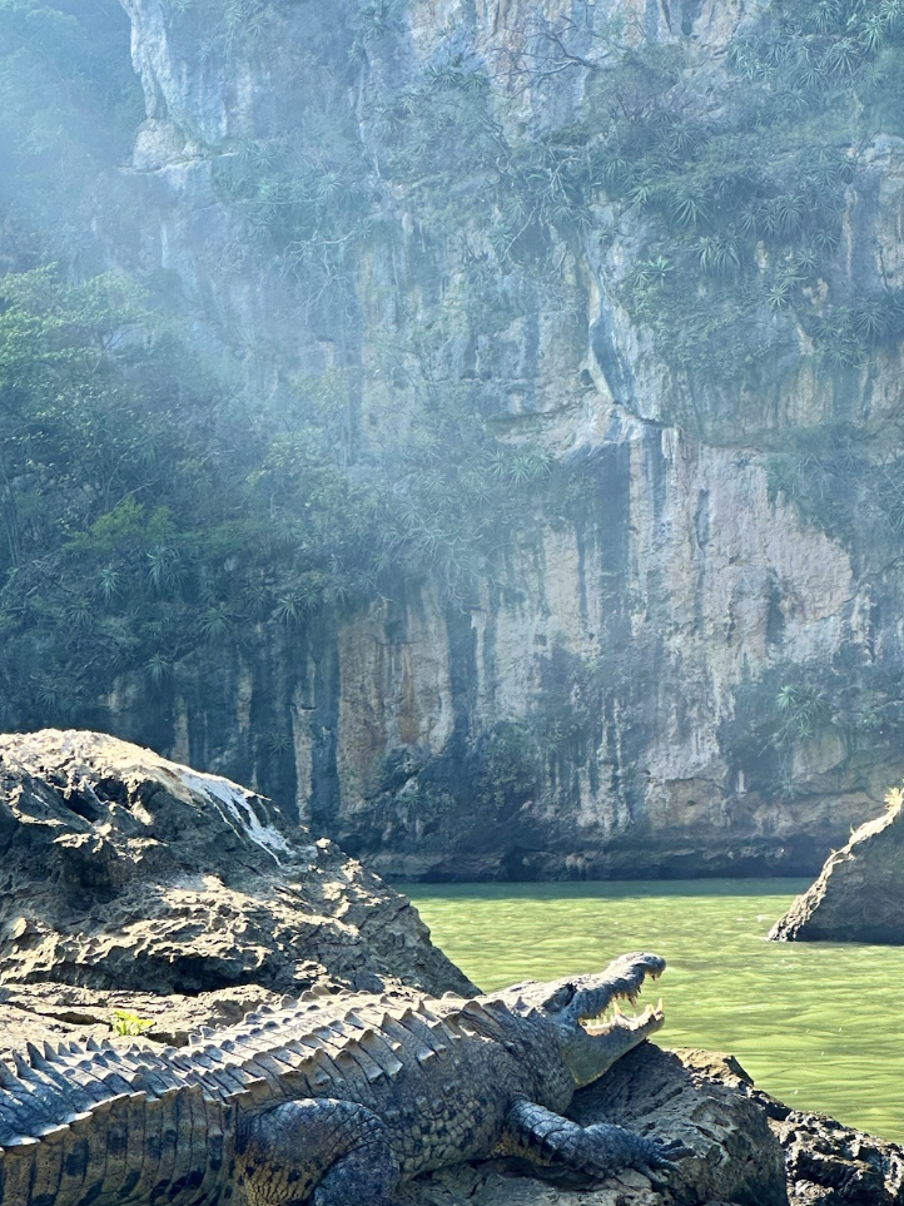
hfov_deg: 12.3
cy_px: 749
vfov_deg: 16.4
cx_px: 360
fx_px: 4179
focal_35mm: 120
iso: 32
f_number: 2.8
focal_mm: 9
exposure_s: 1/192
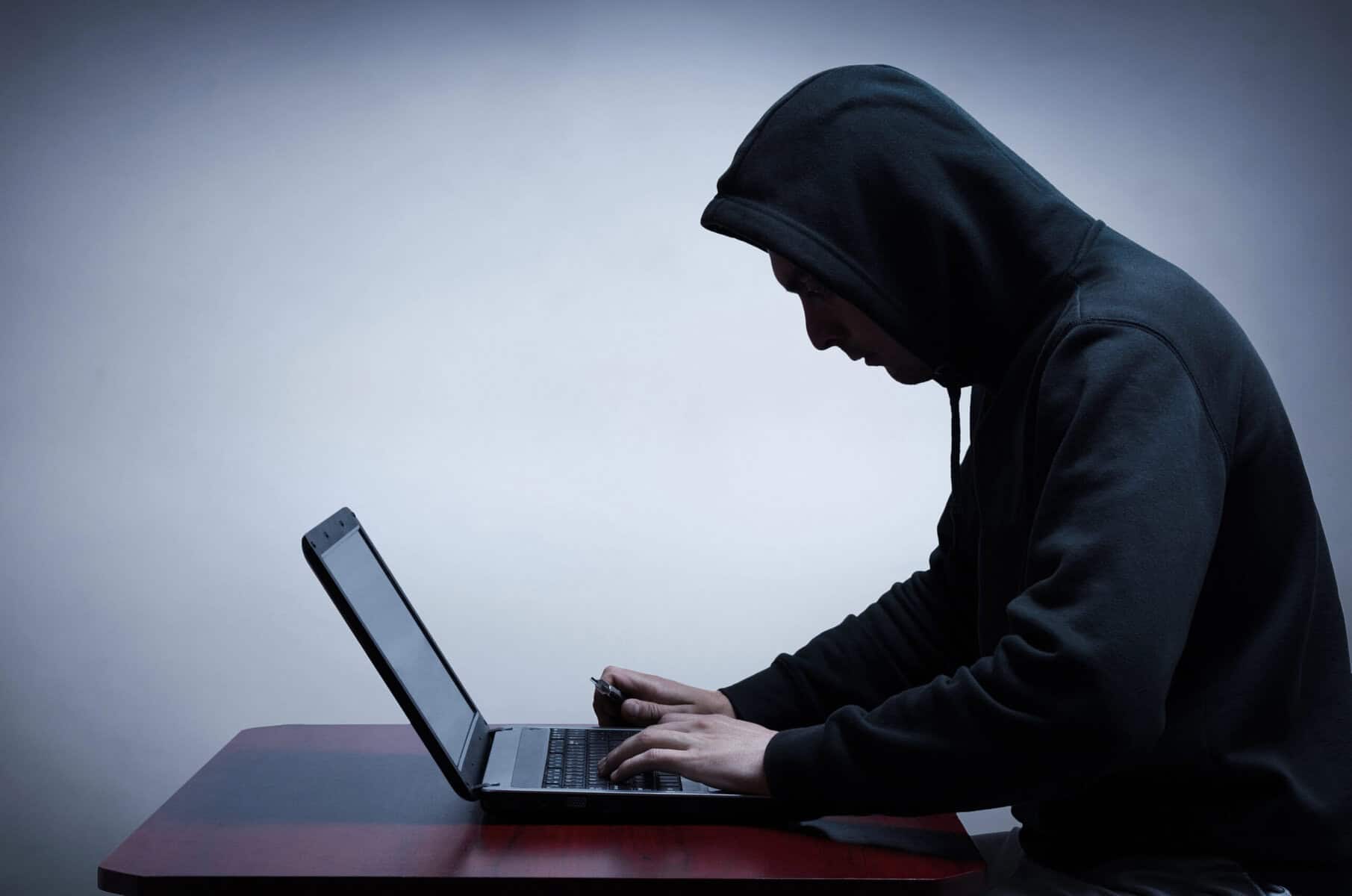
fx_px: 2811
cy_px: 448
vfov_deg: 18.1
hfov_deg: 27.0
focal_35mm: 75
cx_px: 676
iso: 100
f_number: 6.3
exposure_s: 1/80
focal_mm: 50
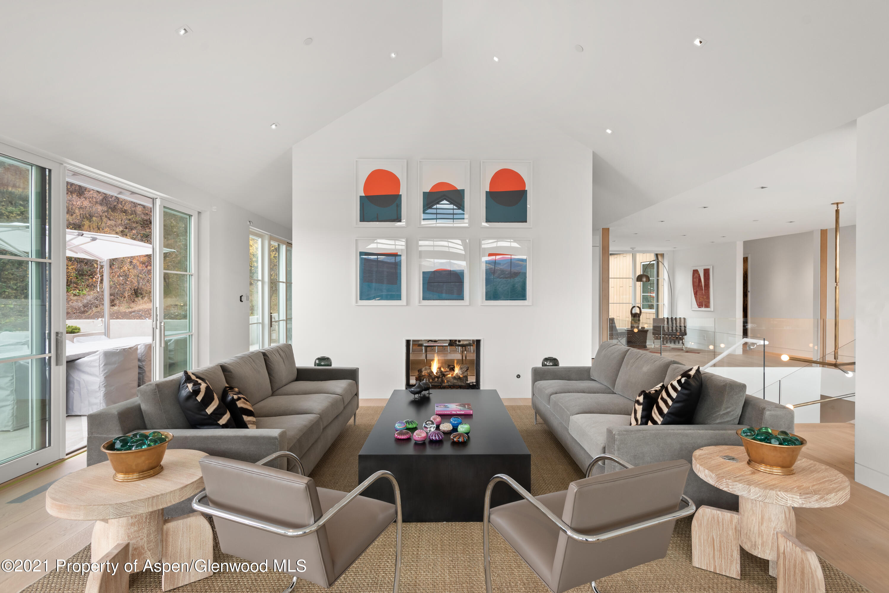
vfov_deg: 64.6
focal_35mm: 19
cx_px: 444
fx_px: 469
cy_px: 296
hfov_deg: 86.9
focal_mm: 19
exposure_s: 1/80
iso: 400
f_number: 7.1
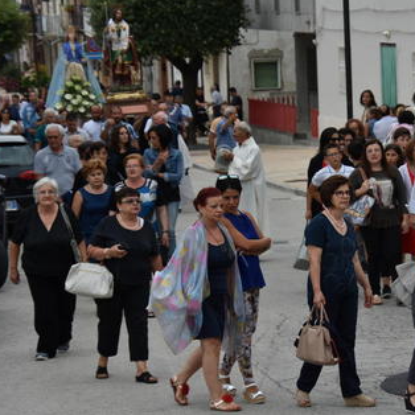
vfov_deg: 9.4
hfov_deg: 9.3
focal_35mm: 187
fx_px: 2536
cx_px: 315
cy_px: 197
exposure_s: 1/250
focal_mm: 92
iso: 320
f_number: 5
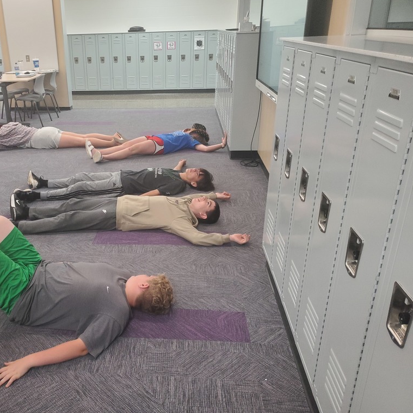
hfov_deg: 51.6
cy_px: 207
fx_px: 418
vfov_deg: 52.5
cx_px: 138
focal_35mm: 31
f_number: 1.5
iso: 250
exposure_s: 1/40
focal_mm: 4.3
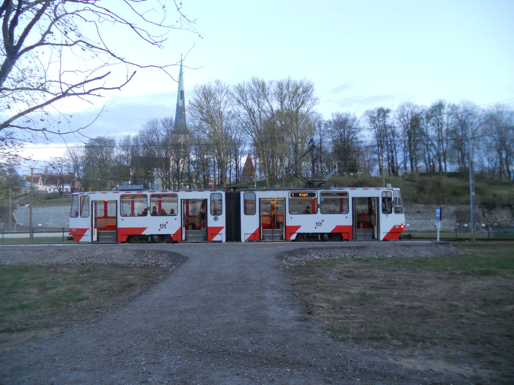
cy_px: 192
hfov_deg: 65.3
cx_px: 257
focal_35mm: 27
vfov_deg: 51.4
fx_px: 401
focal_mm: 4.9
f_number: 3.2
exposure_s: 1/30
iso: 250
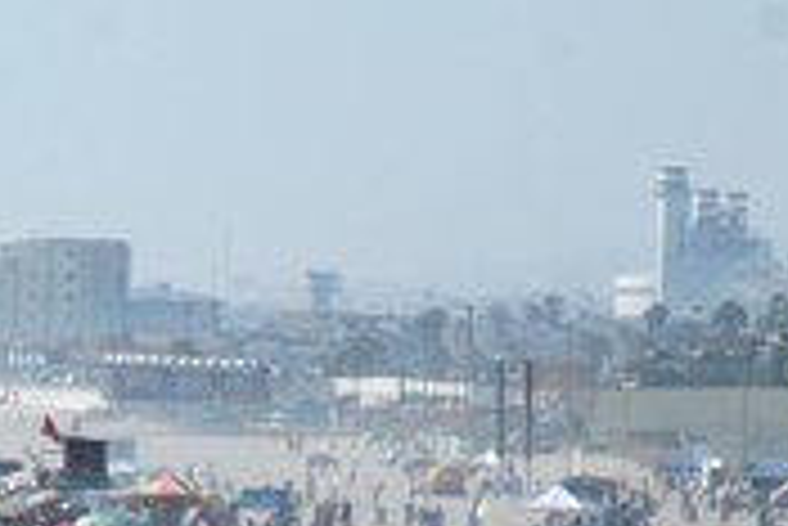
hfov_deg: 2.8
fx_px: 16207
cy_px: 634
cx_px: 131
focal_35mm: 740
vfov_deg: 1.9
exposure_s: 1/250
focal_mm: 135
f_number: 11
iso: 100
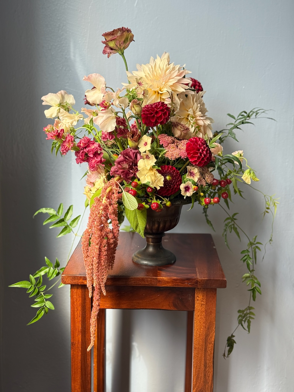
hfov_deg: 30.3
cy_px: 196
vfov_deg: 39.7
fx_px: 544
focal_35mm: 48
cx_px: 147
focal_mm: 6.76
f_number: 1.78
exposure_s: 1/162
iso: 200
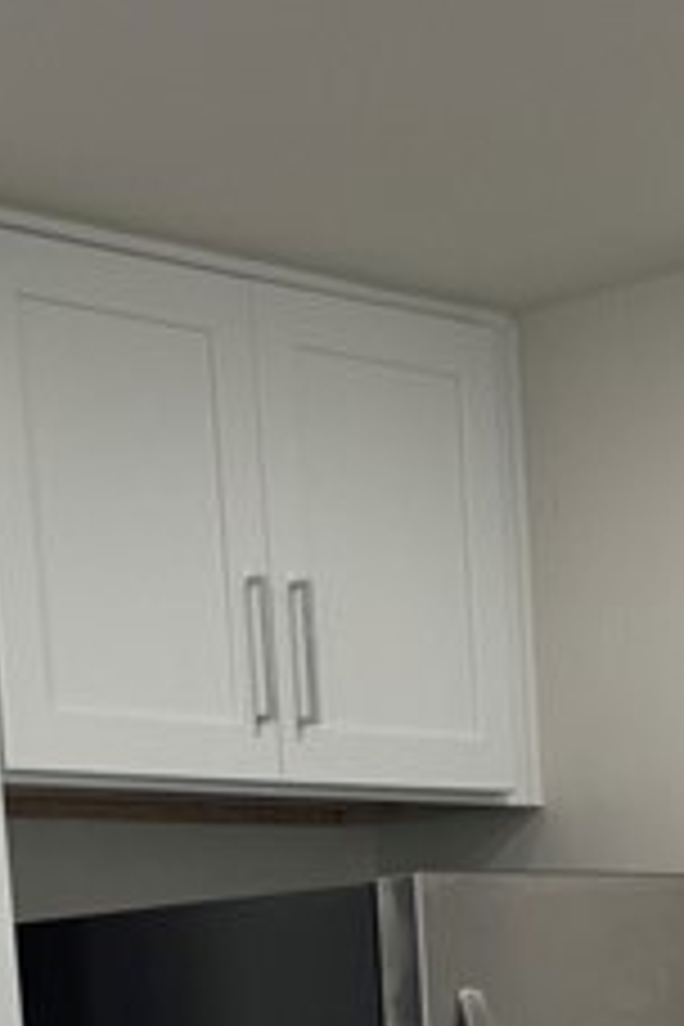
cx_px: 418
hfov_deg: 12.2
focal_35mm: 112
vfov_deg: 16.6
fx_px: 3192
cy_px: 1544
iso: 64
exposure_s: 1/121
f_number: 1.78
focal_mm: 6.76
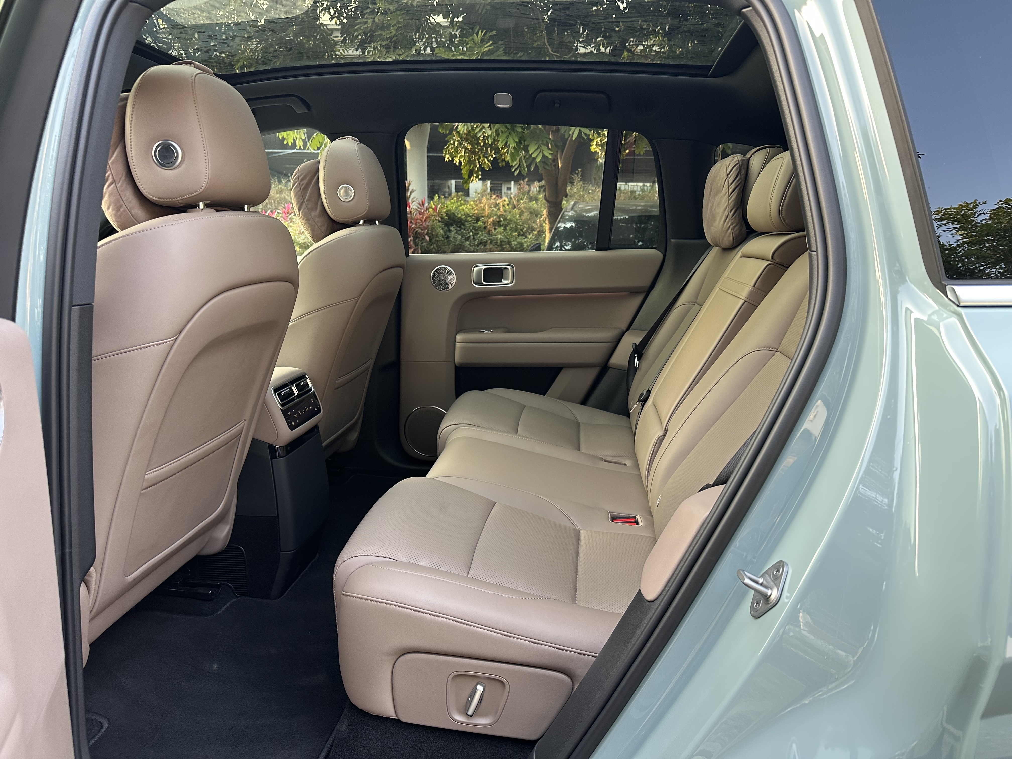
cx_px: 506
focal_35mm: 24
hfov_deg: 71.6
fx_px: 702
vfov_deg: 56.8
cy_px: 380
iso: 160
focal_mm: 6.86
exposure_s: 1/121
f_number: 1.78
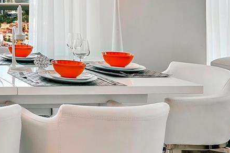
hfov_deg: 21.9
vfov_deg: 21.3
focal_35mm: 62
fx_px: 396
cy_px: 10
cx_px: -173
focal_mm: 17
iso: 100
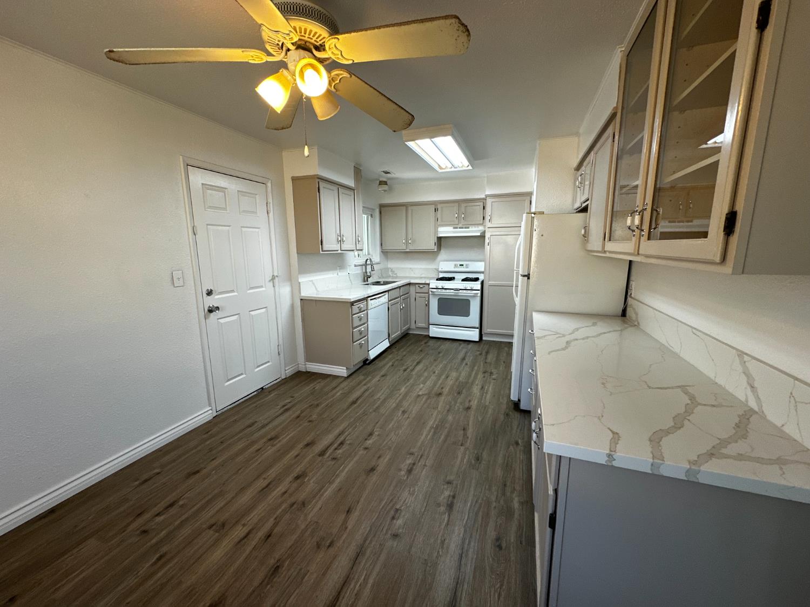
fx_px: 328
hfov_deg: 102.1
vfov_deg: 85.7
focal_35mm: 14
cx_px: 405
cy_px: 304
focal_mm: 2.22
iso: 125
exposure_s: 1/120
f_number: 2.2
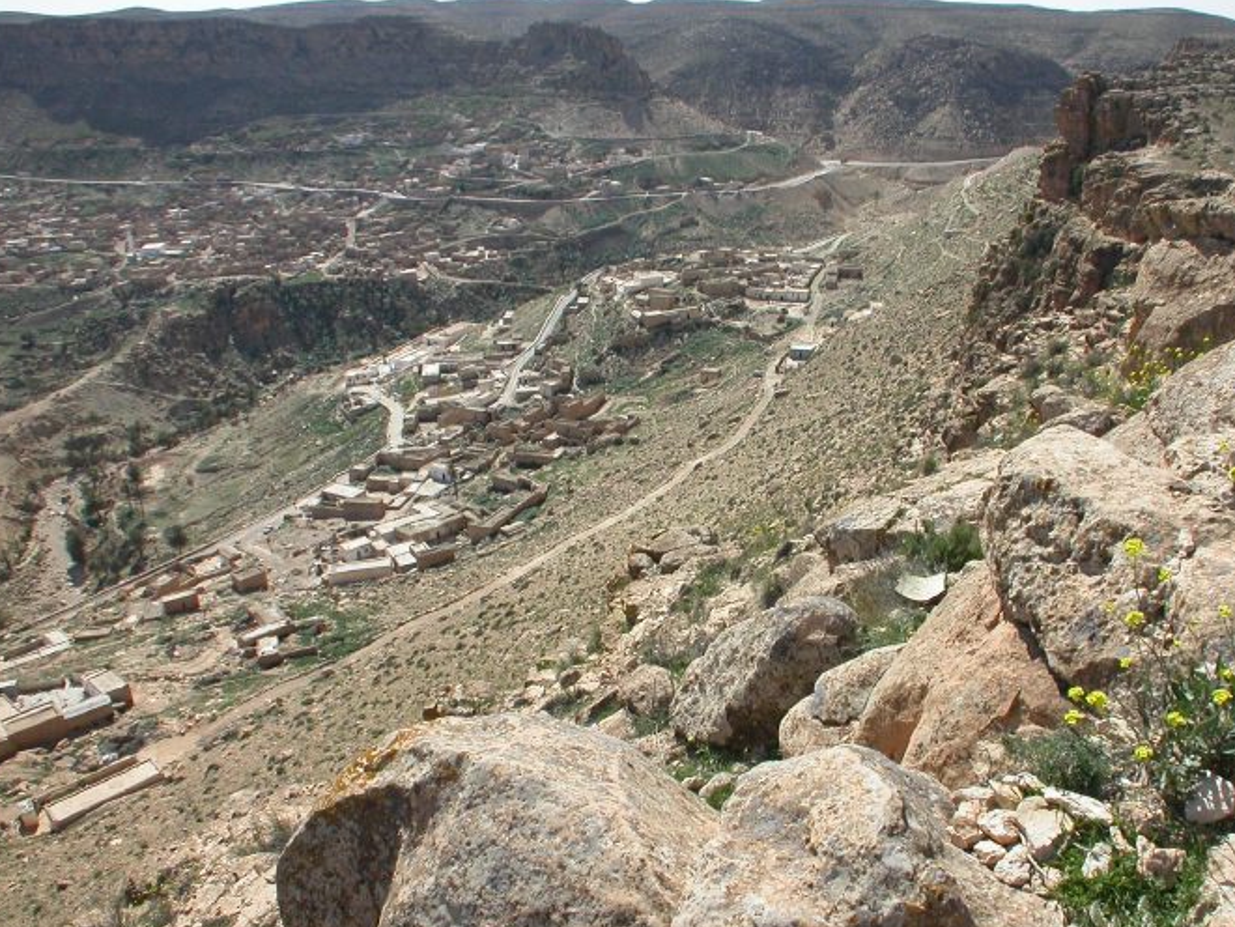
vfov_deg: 31.5
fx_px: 1641
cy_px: 460
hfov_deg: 41.2
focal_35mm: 46
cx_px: 695
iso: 100
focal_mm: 7.85
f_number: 5.3
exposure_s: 1/172
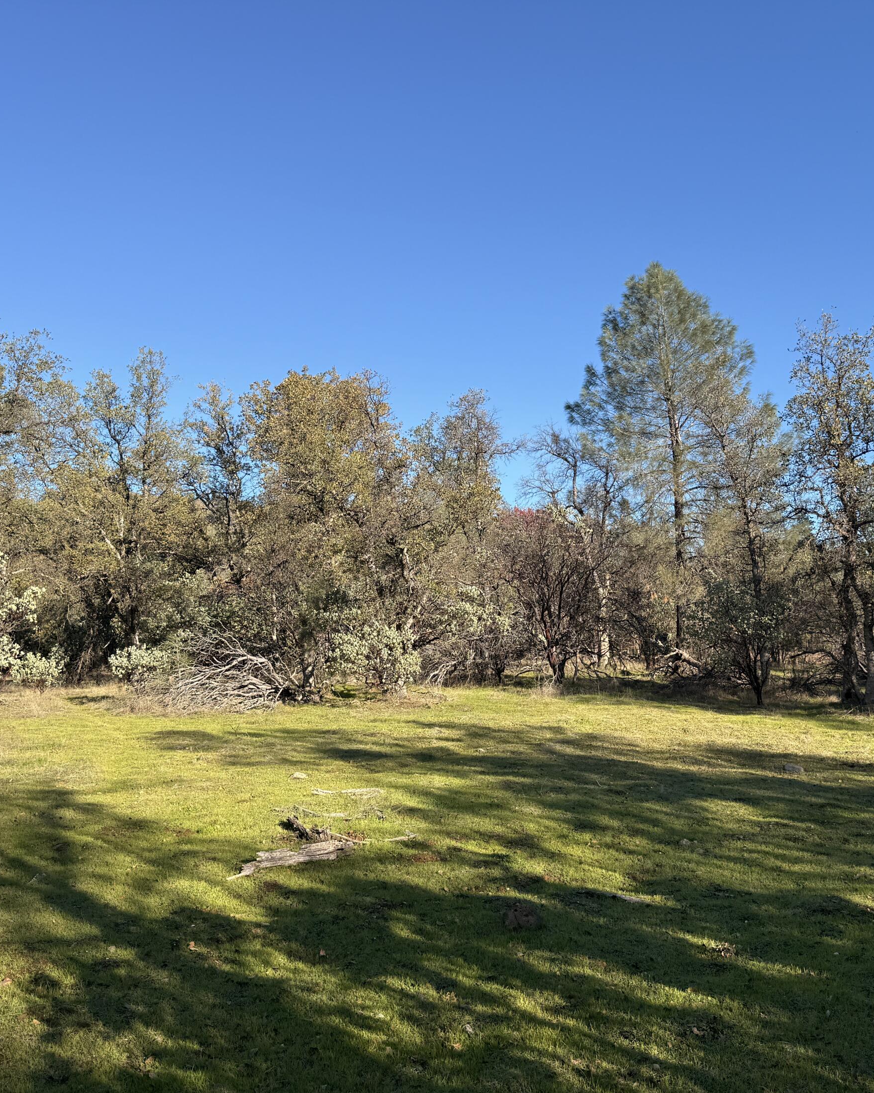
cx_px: 480
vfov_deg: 55.7
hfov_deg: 45.7
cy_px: 558
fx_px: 1035
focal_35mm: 32
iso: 80
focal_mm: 6.76
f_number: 1.78
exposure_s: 1/2370
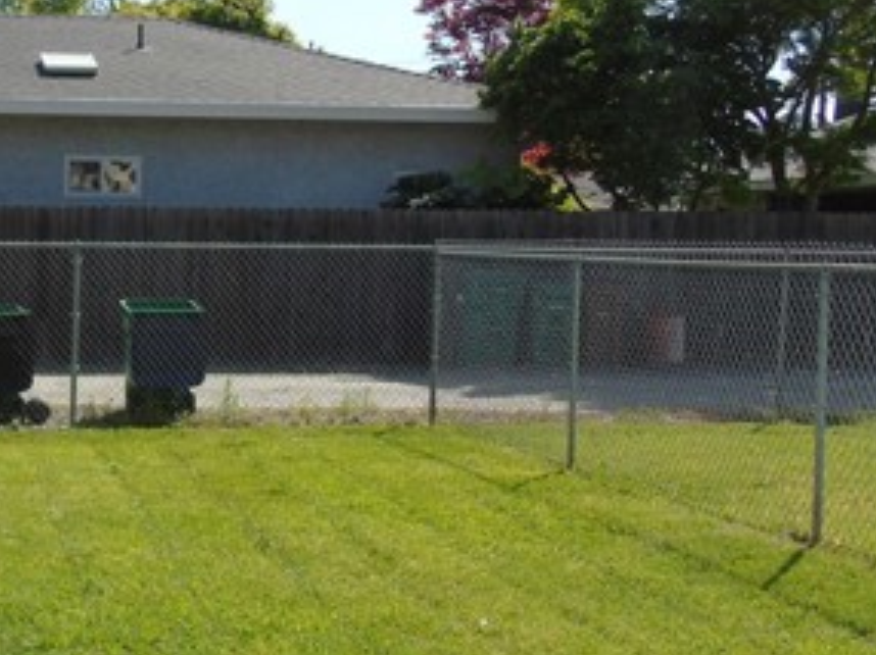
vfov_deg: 22.5
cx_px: 34
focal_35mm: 65
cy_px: 383
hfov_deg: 28.3
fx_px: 1644
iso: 80
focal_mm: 5.2
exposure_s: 1/640
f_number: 3.6
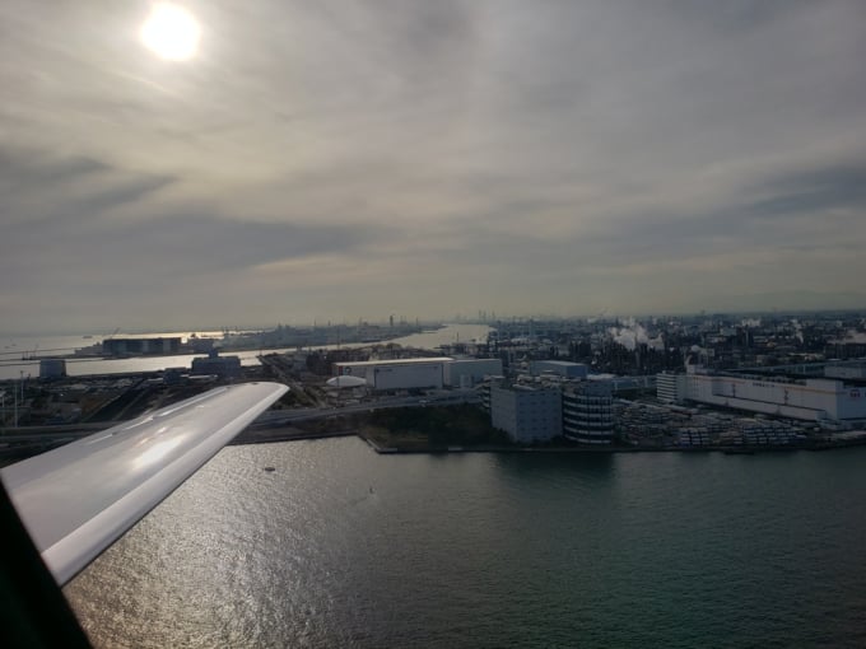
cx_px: 433
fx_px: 650
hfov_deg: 67.3
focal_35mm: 26
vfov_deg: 53.1
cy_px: 324
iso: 50
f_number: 2.4
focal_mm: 4.3
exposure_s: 1/3205
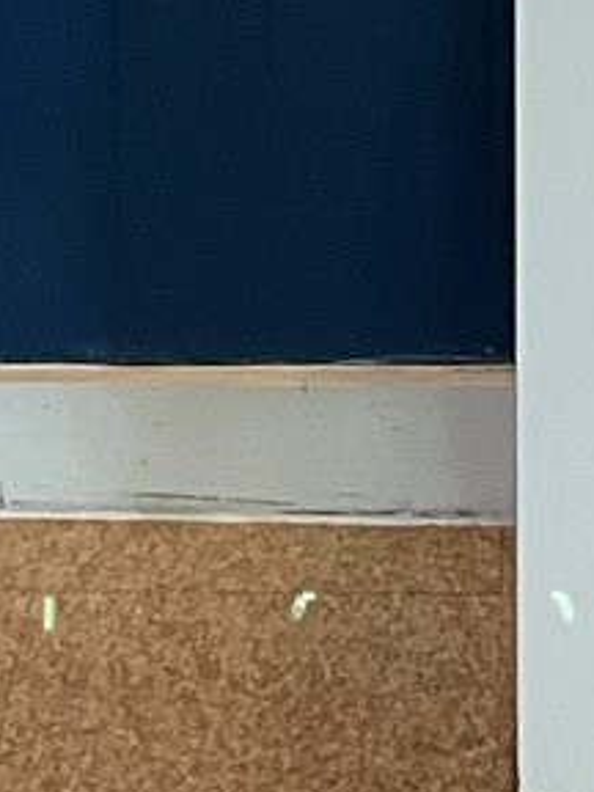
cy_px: -1081
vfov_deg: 9.5
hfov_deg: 8.0
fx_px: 4233
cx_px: 635
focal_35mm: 185
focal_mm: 4.2
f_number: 1.6
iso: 250
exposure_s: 1/60
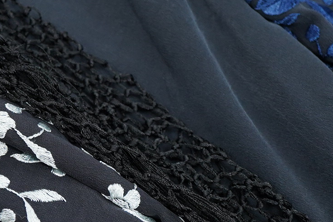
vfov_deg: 11.3
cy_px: 112
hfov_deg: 16.8
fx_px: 1119
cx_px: 65
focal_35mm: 121
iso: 1250
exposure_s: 1/125
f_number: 3.5
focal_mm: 30
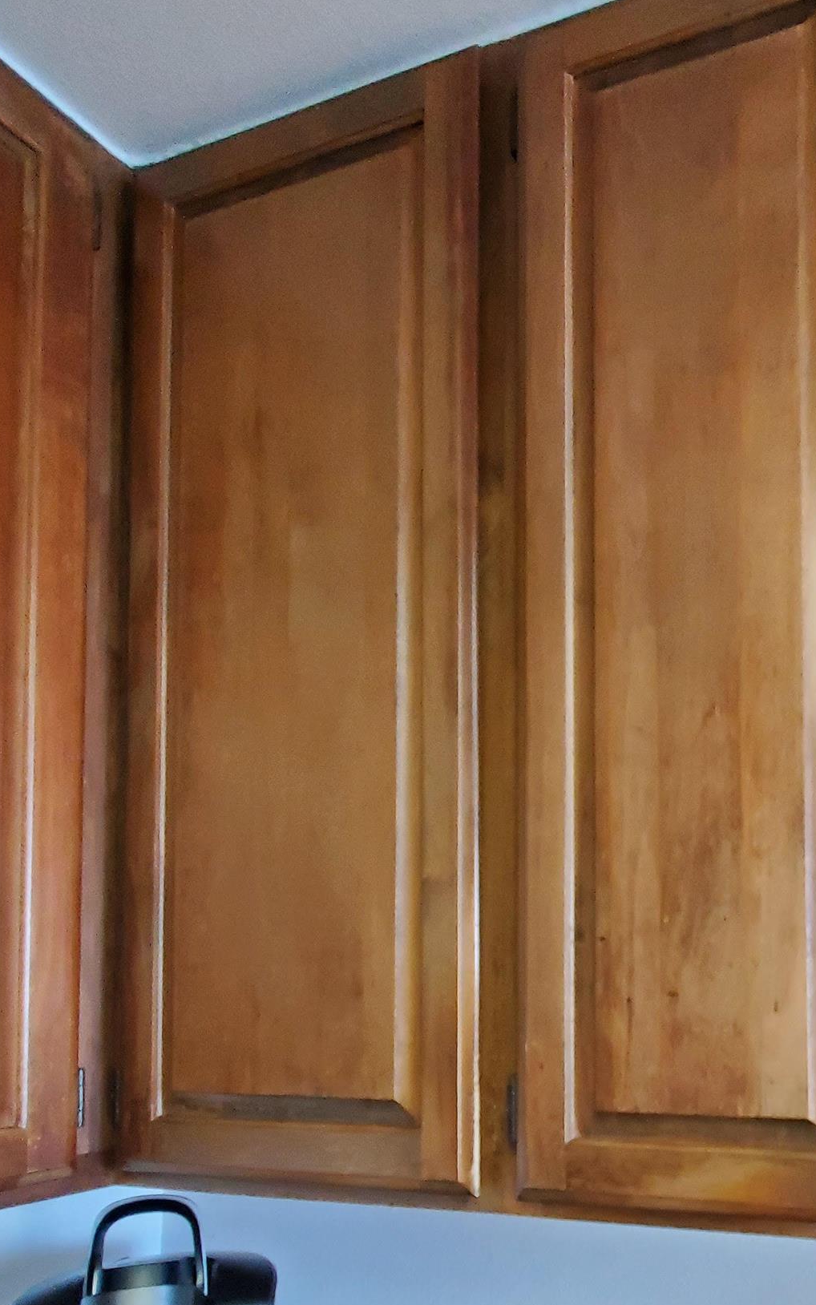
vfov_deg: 67.5
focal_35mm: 26
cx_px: 737
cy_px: 919
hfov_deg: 43.4
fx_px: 925
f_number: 2.2
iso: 500
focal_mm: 1.8
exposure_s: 1/60
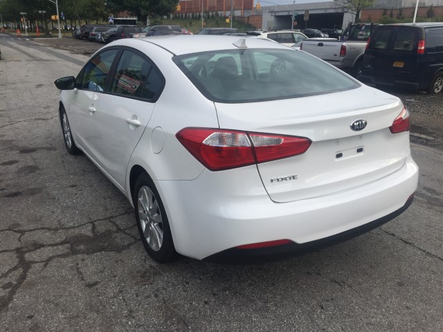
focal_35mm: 29
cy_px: 166
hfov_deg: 61.7
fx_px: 371
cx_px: 222
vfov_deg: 48.2
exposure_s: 1/760
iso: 32
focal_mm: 4.15
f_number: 2.2
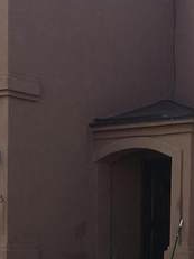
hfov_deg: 13.6
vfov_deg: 17.6
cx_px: 160
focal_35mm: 108
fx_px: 808
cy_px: 278
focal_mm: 3.98
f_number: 1.8
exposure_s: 1/365
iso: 20
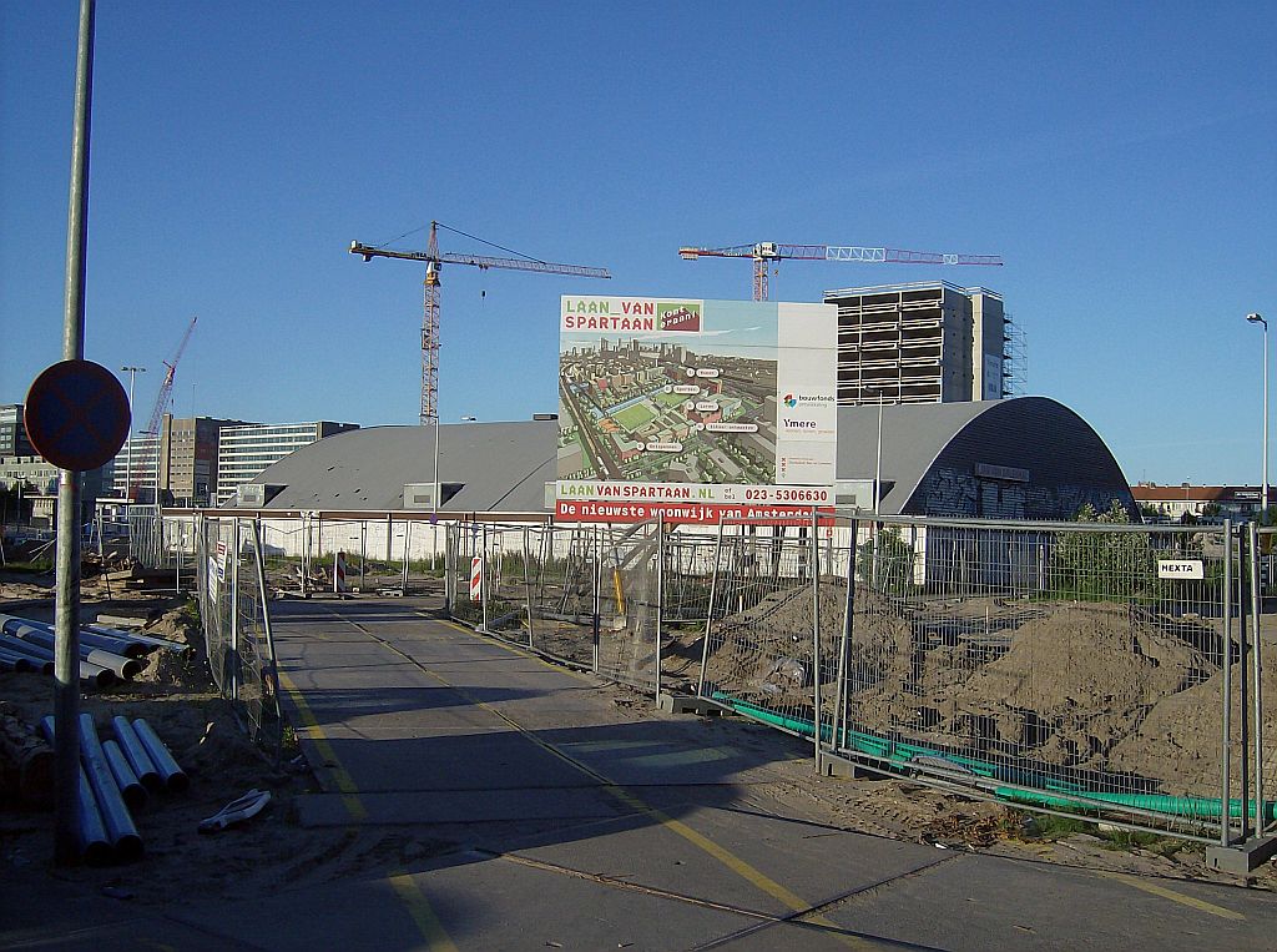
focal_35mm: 36
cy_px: 476
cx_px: 638
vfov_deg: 39.5
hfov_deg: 51.5
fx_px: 1325
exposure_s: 1/755
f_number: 4.7
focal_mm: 6
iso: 100
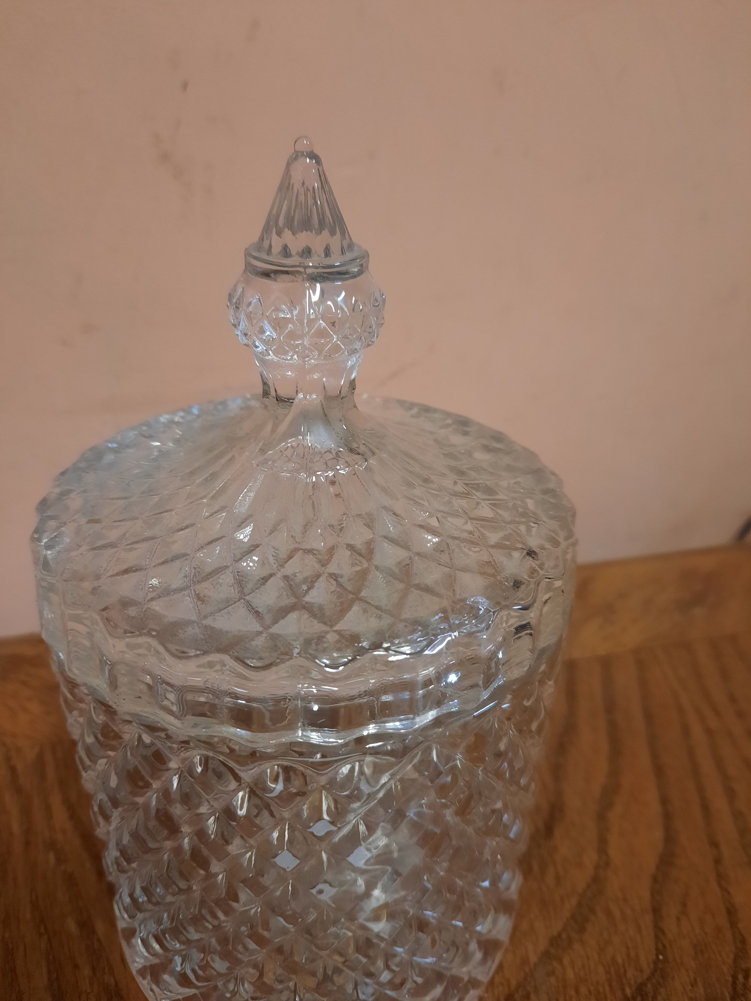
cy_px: 500
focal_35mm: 25
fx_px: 723
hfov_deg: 54.9
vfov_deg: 69.4
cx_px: 376
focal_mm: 4.6
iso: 320
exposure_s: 1/33
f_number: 2
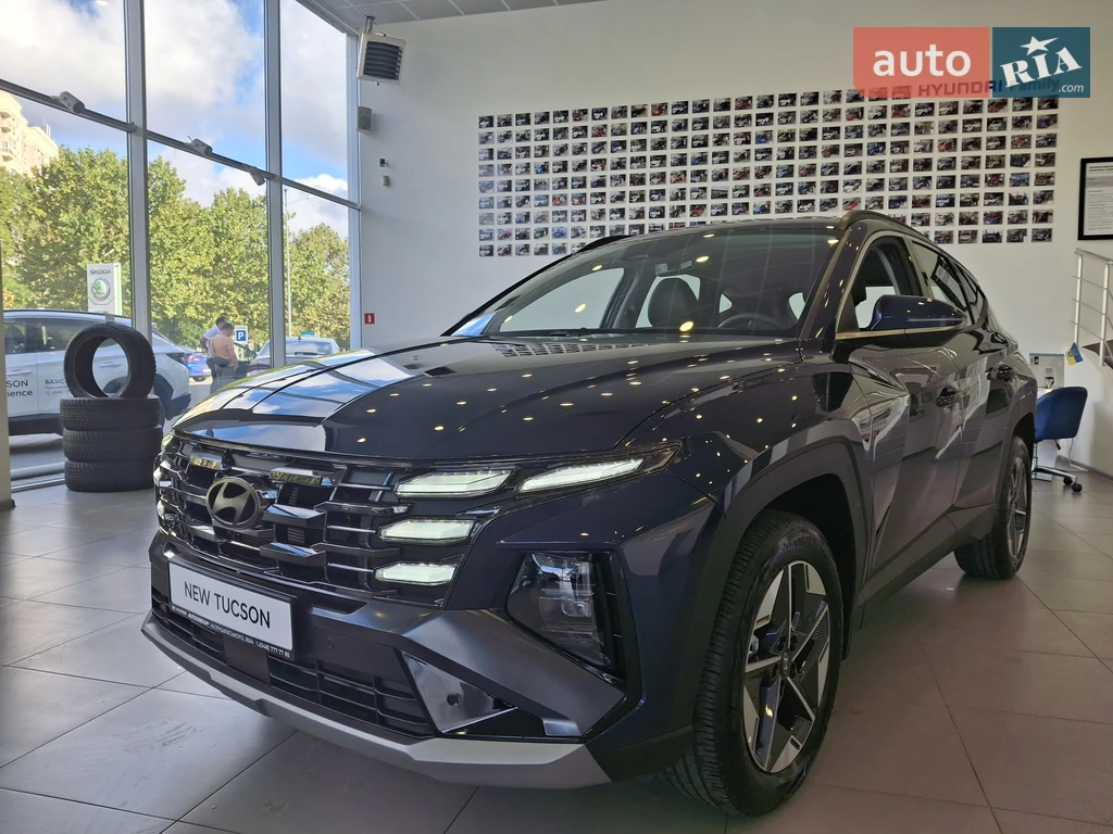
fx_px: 804
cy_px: 417
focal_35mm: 25
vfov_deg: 54.9
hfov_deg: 69.4
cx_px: 556
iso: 25
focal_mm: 4.69
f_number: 1.8
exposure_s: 1/204
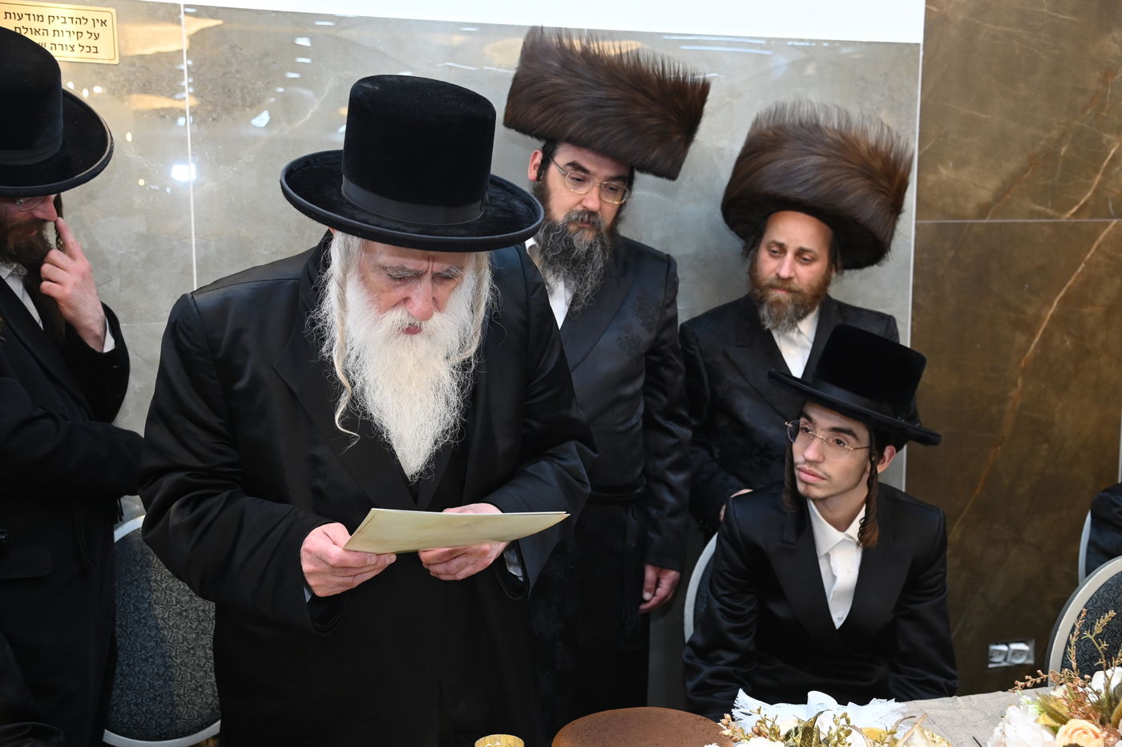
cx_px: 561
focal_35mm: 40
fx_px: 1246
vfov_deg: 33.4
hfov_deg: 48.5
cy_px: 374
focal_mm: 40
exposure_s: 1/125
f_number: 5
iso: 1250
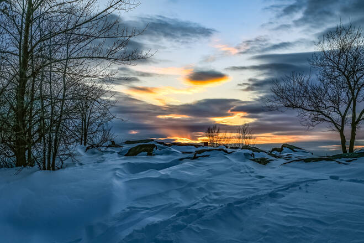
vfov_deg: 28.3
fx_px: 481
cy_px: 115
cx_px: 172
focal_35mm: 48
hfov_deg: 41.5
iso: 100
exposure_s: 1/40
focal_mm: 29
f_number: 11
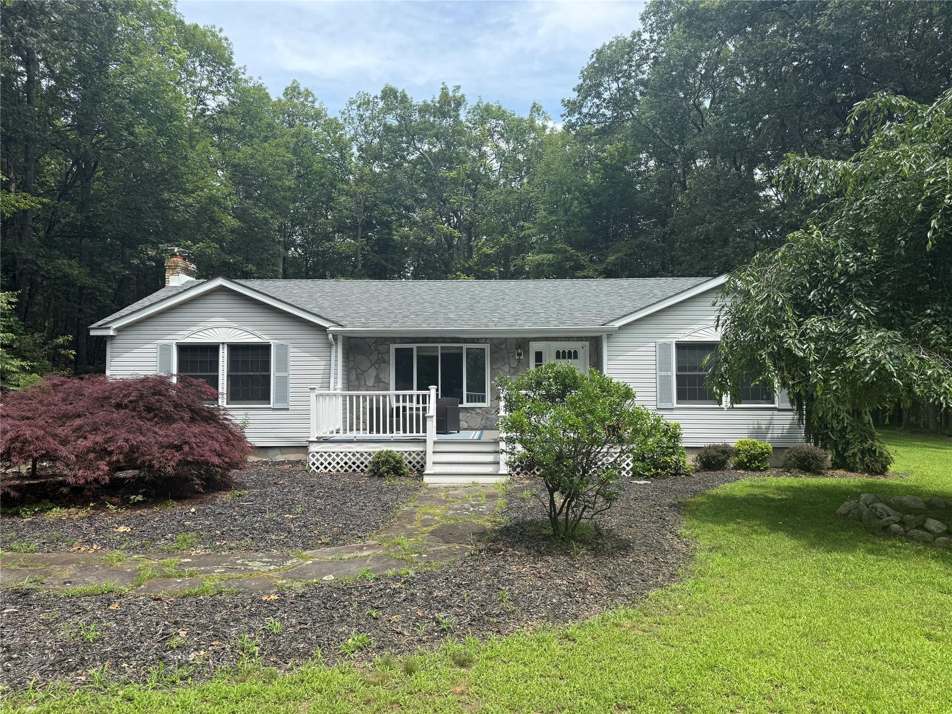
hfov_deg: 71.6
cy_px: 357
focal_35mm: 24
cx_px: 476
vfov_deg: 56.8
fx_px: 660
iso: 100
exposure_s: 1/2525
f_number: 1.78
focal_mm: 6.76
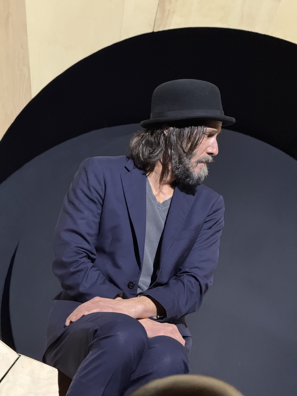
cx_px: 148
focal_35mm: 120
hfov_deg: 12.3
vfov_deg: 16.4
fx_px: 1373
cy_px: 198
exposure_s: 1/29
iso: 2000
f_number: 2.8
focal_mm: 15.66
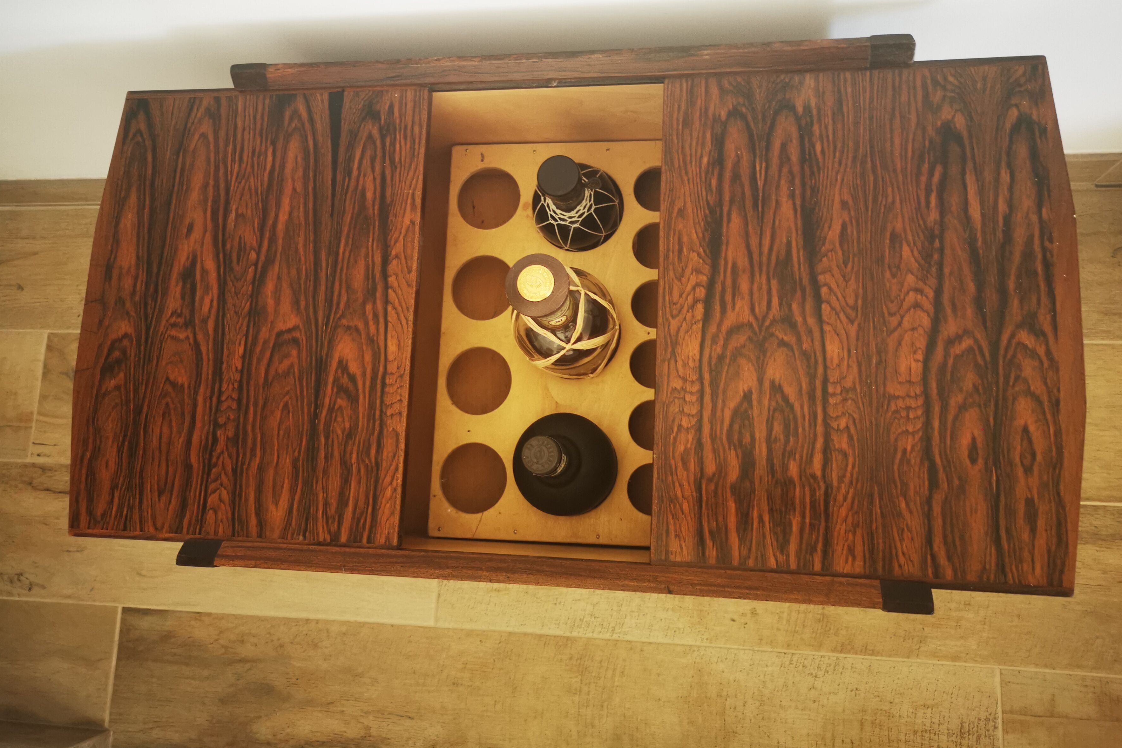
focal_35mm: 29
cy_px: 320
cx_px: 573
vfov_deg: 44.8
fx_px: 904
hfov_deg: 63.6
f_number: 1.8
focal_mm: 5.58
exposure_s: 1/50
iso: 200
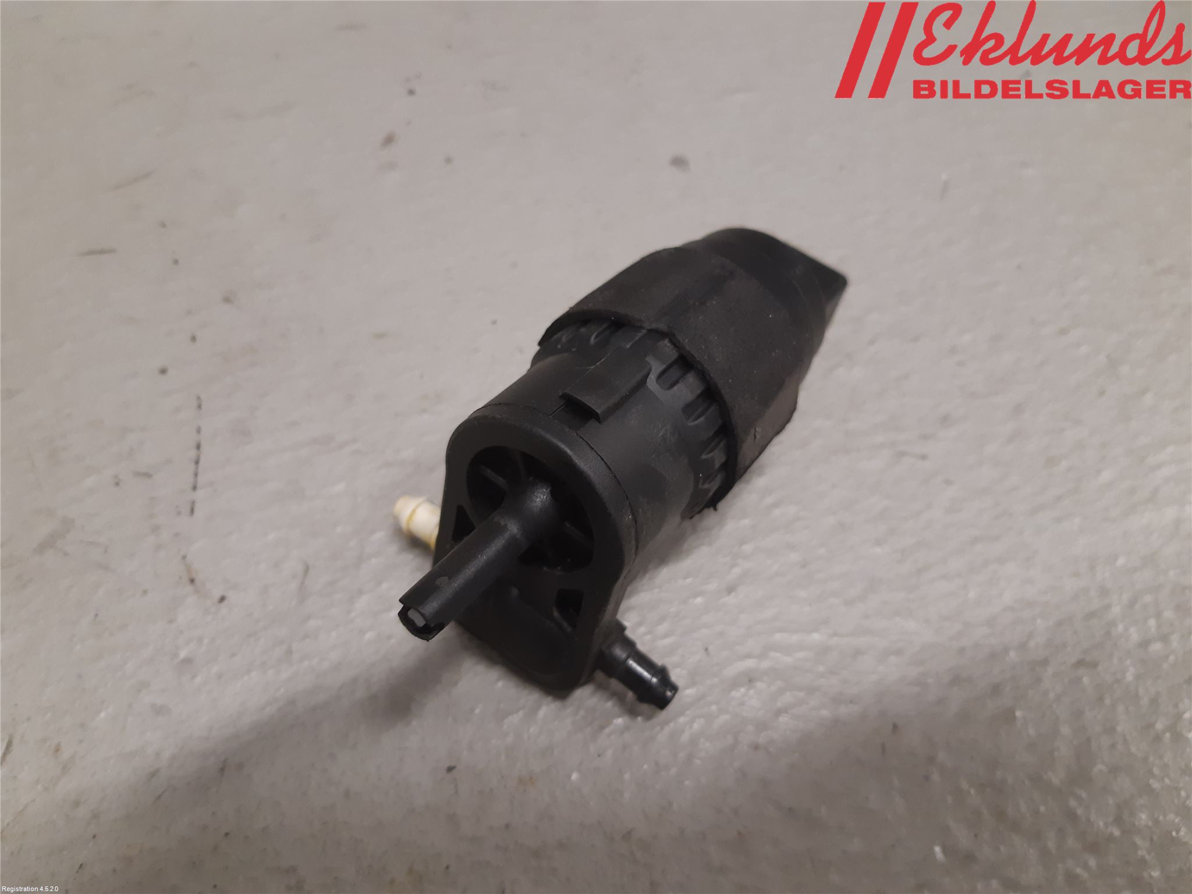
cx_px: 596
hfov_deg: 67.3
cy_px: 447
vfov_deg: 53.1
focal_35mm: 26
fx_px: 895
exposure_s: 1/50
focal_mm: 3.93
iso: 160
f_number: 1.7
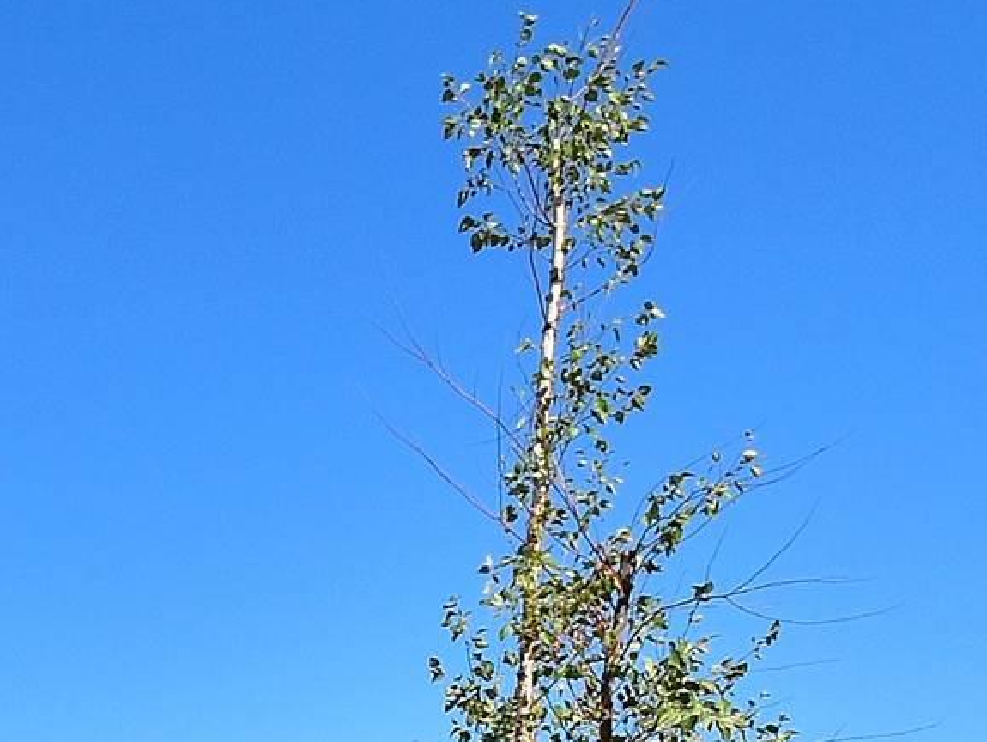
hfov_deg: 20.9
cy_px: 1115
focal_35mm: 77
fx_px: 2197
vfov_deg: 17.3
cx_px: -551
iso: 200
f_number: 14
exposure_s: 1/200
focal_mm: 10
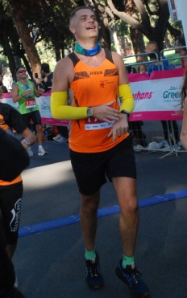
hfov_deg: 15.0
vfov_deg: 23.7
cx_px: 77
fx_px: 708
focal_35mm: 87
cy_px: 99
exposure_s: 1/640
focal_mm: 35
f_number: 4.5
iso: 1000
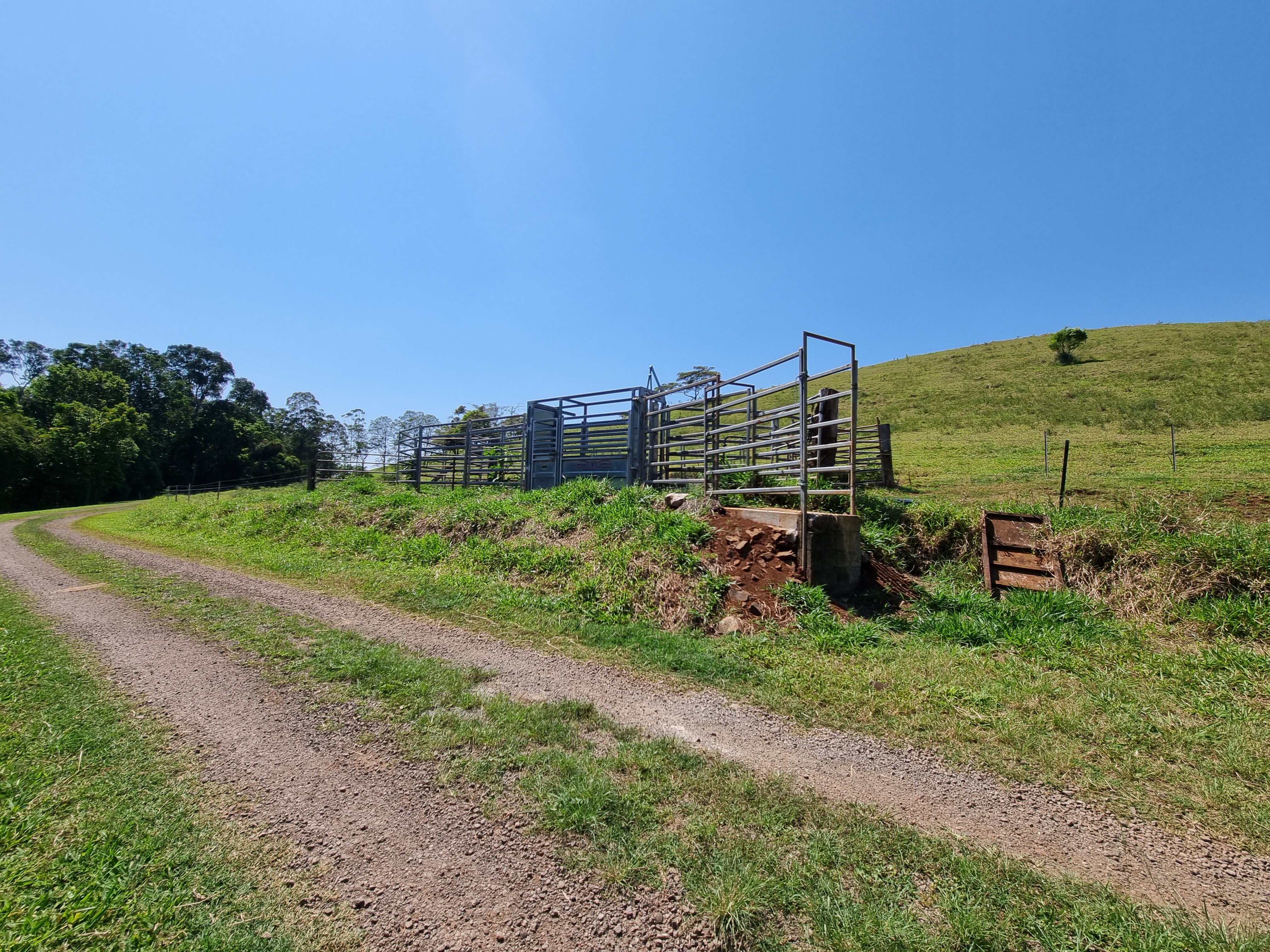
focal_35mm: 13
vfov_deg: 89.9
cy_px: 476
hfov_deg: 106.2
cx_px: 635
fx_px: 477
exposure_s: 1/2824
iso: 50
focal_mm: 2.2
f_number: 2.2
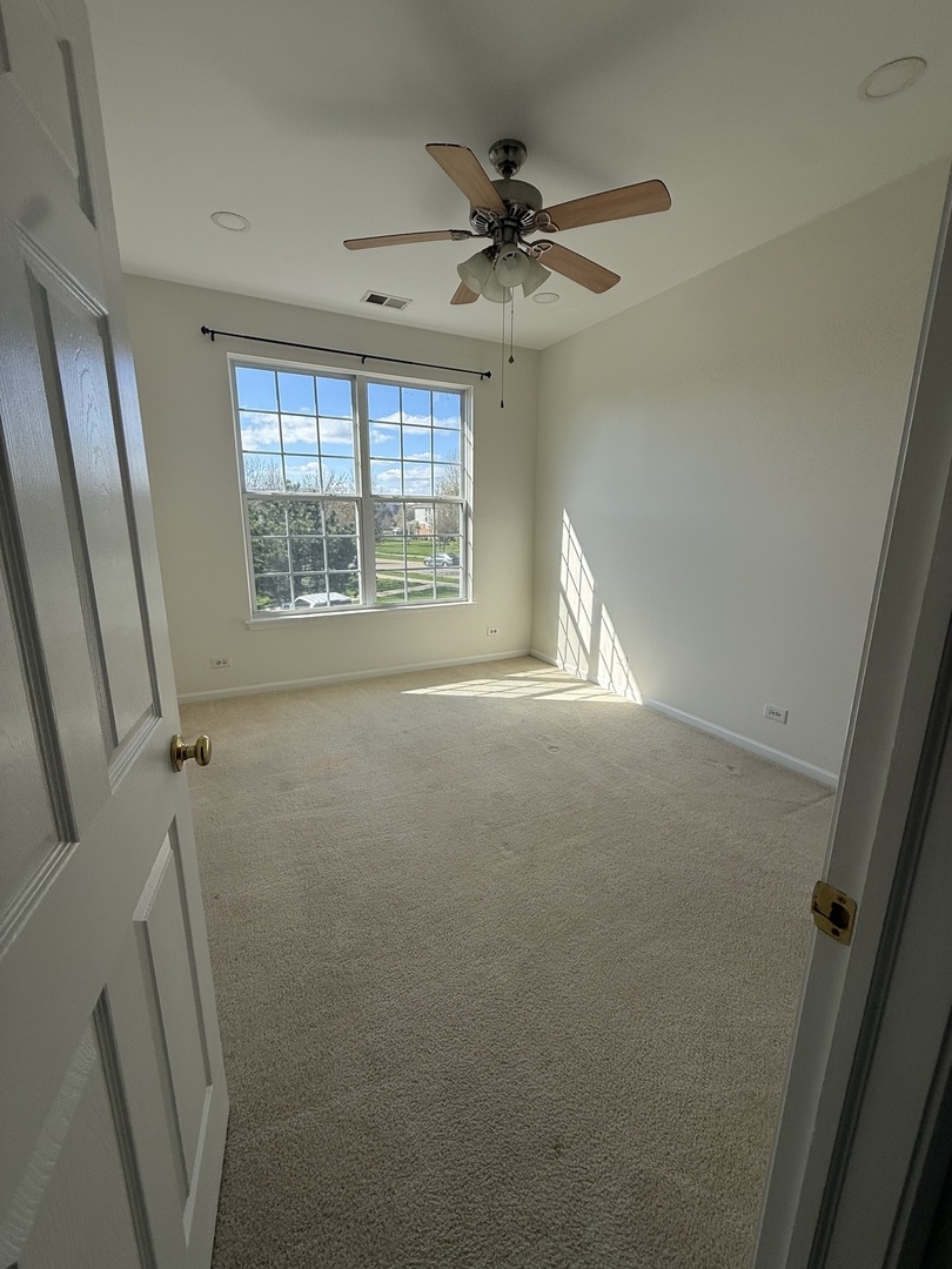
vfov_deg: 102.1
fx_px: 513
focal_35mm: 14
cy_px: 634
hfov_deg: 85.7
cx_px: 476
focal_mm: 2.22
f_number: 2.2
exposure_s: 1/864
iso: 50
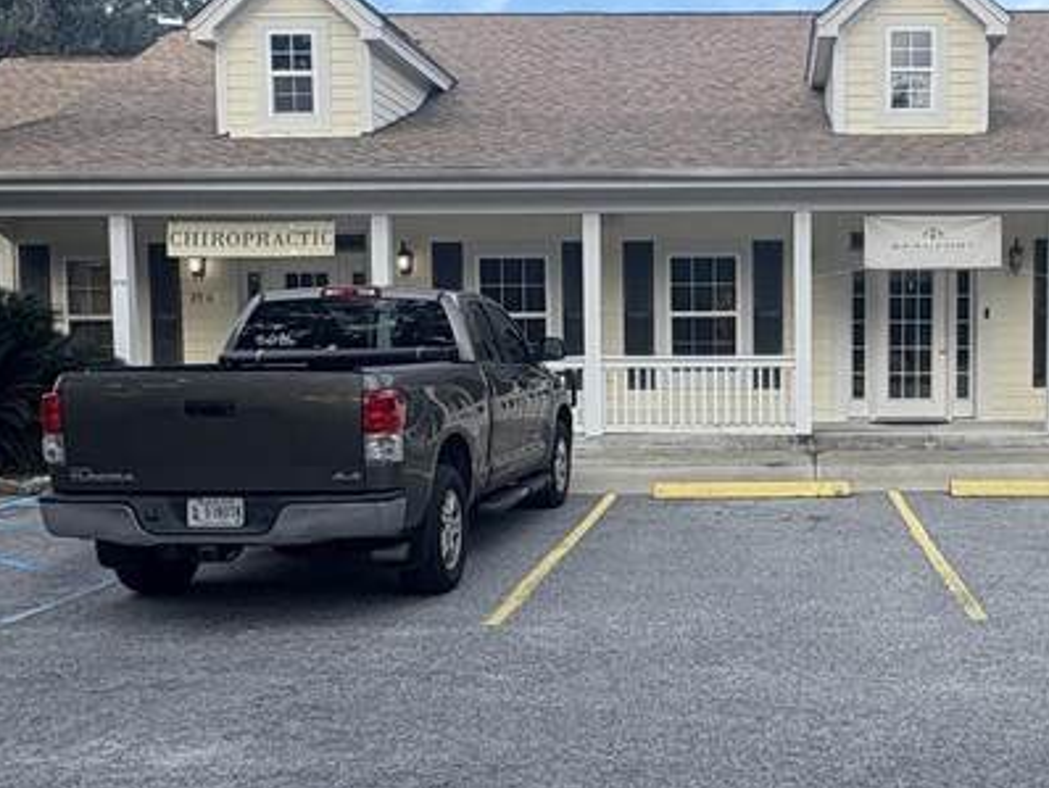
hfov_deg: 41.0
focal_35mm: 45
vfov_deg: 32.2
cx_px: 775
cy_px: 445
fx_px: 1364
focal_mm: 2.22
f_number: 2.2
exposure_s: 1/556
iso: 50
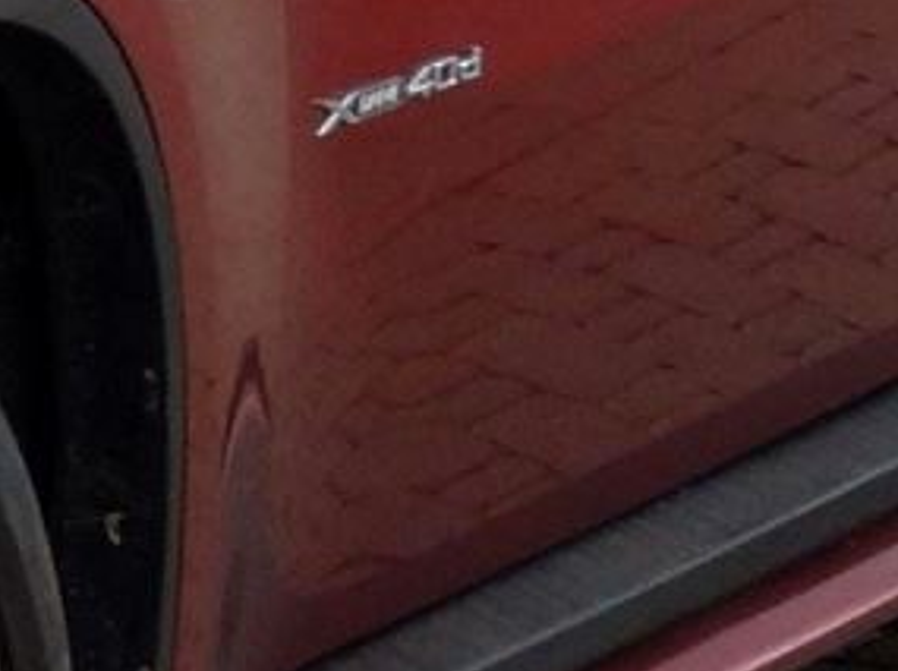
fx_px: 12747
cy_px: -318
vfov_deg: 3.0
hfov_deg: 4.0
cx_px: -1191
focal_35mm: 492
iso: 250
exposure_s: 1/60
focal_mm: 12.4
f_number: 3.9
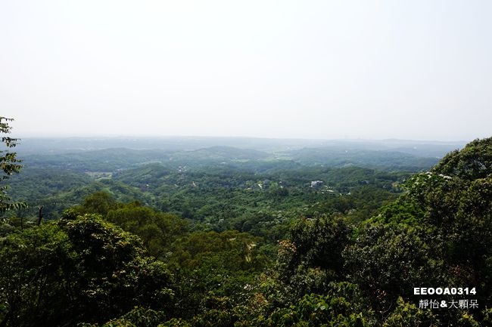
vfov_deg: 53.1
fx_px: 328
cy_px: 164
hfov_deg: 73.8
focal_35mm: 24
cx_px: 246
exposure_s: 1/640
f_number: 5.6
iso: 125
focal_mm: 8.8
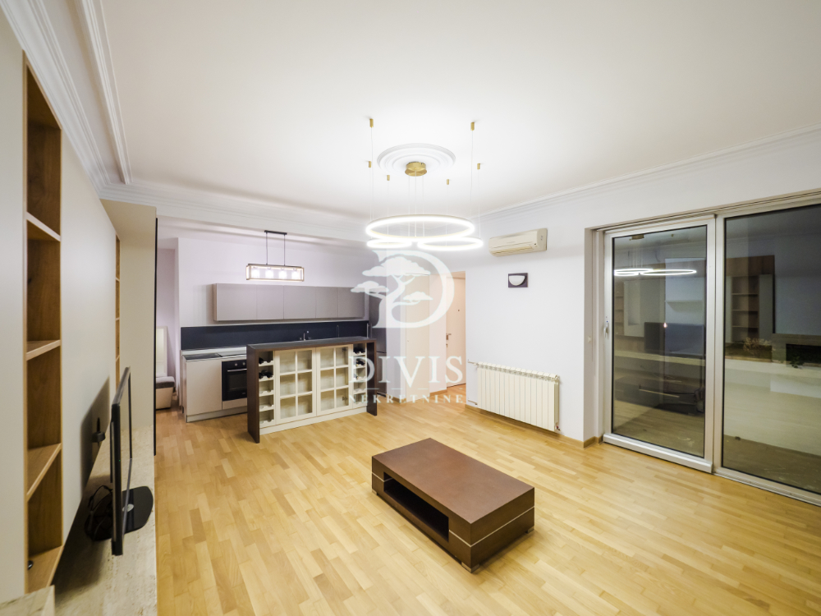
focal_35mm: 14
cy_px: 308
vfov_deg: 85.7
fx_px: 332
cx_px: 410
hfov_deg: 102.1
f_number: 4
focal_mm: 7
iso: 400
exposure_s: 1/40
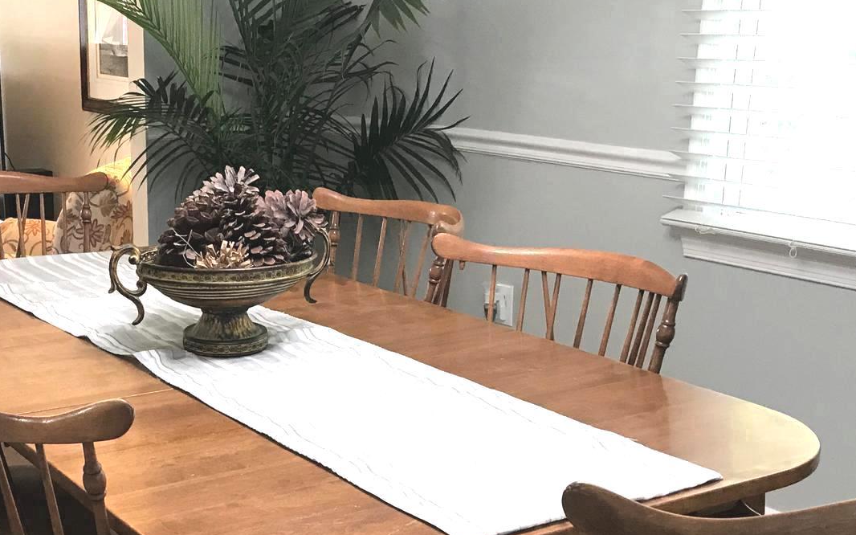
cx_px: 226
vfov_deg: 22.6
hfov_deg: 35.0
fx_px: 1330
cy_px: 390
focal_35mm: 57
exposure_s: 1/17
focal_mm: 3.99
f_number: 1.8
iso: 40
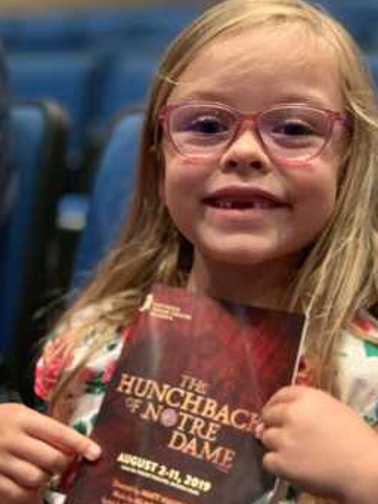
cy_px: 285
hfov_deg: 24.0
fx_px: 888
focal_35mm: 61
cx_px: 201
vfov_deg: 31.6
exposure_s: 1/30
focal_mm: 6
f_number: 2.4
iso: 640
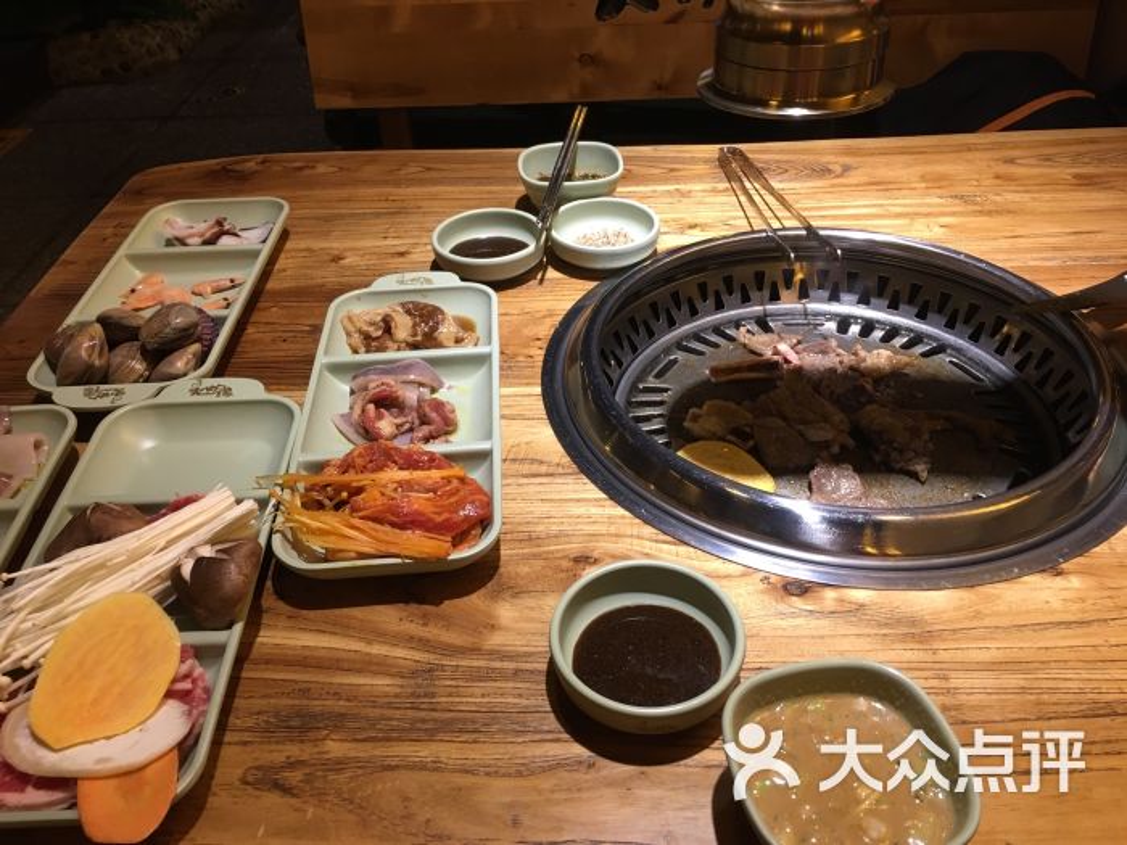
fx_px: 944
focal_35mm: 29
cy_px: 422
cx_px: 564
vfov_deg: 48.2
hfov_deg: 61.7
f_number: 2.2
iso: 50
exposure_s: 1/17
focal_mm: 4.15
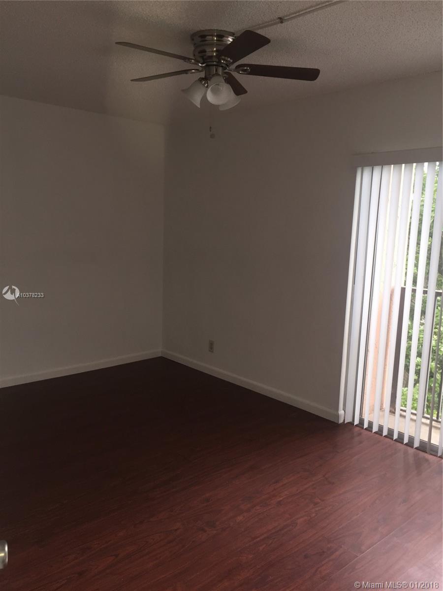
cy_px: 296
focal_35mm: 29
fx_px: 495
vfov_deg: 61.7
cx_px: 222
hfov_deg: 48.2
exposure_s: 1/30
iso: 32
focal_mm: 4.15
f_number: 2.2
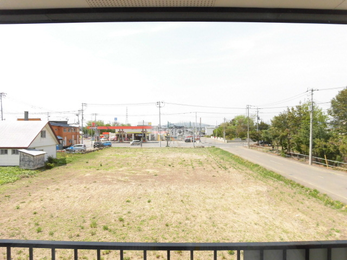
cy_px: 130
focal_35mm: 24
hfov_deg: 71.6
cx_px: 174
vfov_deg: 56.8
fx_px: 241
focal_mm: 4.3
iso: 100
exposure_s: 1/800
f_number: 3.1
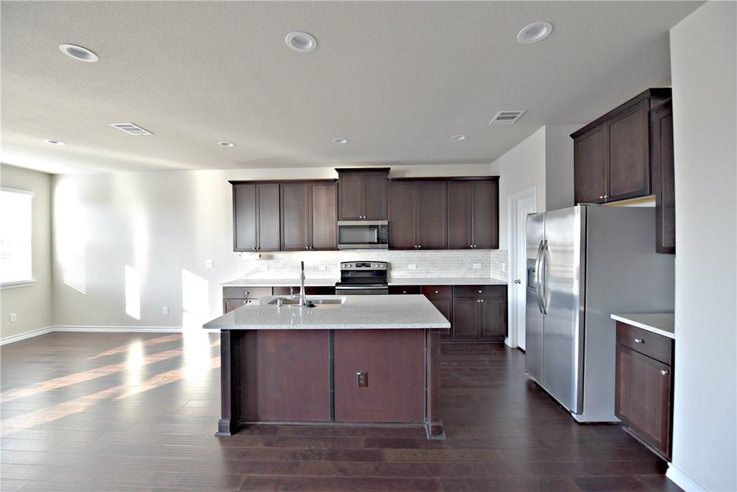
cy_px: 246
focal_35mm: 14
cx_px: 368
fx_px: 287
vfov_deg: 81.2
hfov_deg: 104.2
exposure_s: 1/60
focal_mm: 14
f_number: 4
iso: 400
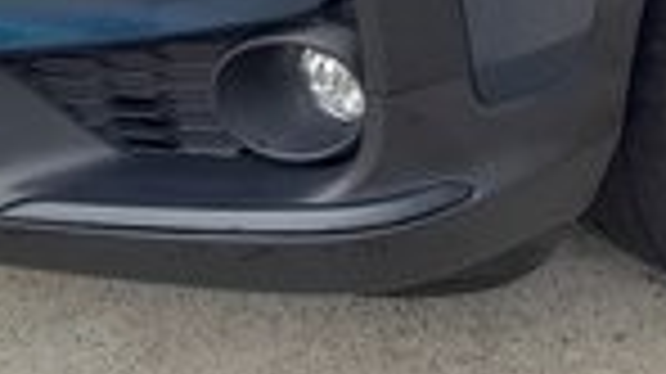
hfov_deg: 16.7
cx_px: 572
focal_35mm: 127
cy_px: -523
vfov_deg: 8.7
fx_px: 2241
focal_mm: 4
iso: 40
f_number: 1.8
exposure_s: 1/120
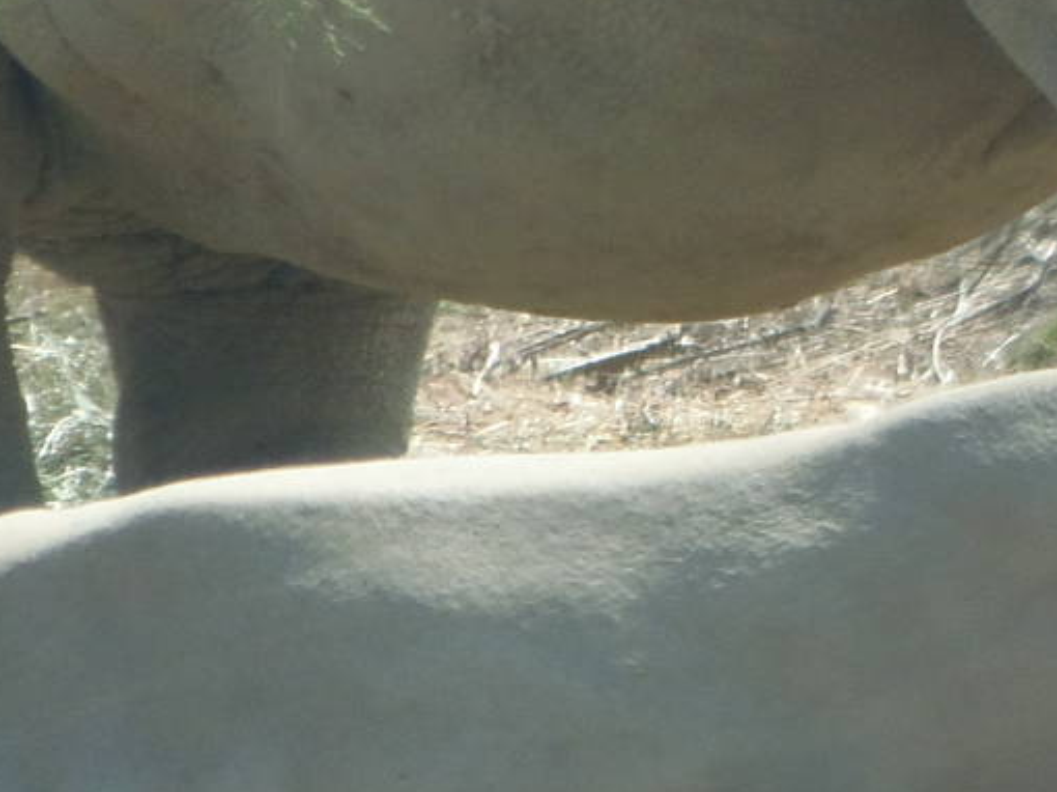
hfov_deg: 0.9
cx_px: 1146
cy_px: 568
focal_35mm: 2138
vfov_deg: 0.7
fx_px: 65253
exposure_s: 1/320
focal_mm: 126.2
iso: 125
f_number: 5.3
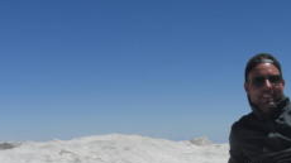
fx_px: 694
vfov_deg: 13.2
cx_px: 215
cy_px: 165
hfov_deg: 23.5
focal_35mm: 90
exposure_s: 1/400
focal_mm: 7.9
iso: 80
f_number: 8
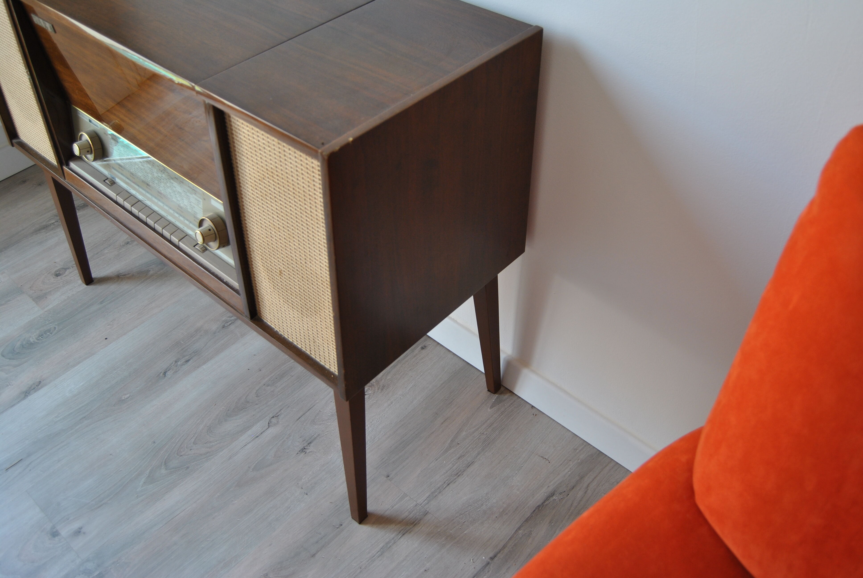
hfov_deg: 57.2
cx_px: 432
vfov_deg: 40.1
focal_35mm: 33
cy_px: 289
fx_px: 792
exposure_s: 1/50
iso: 200
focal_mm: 22
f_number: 3.5
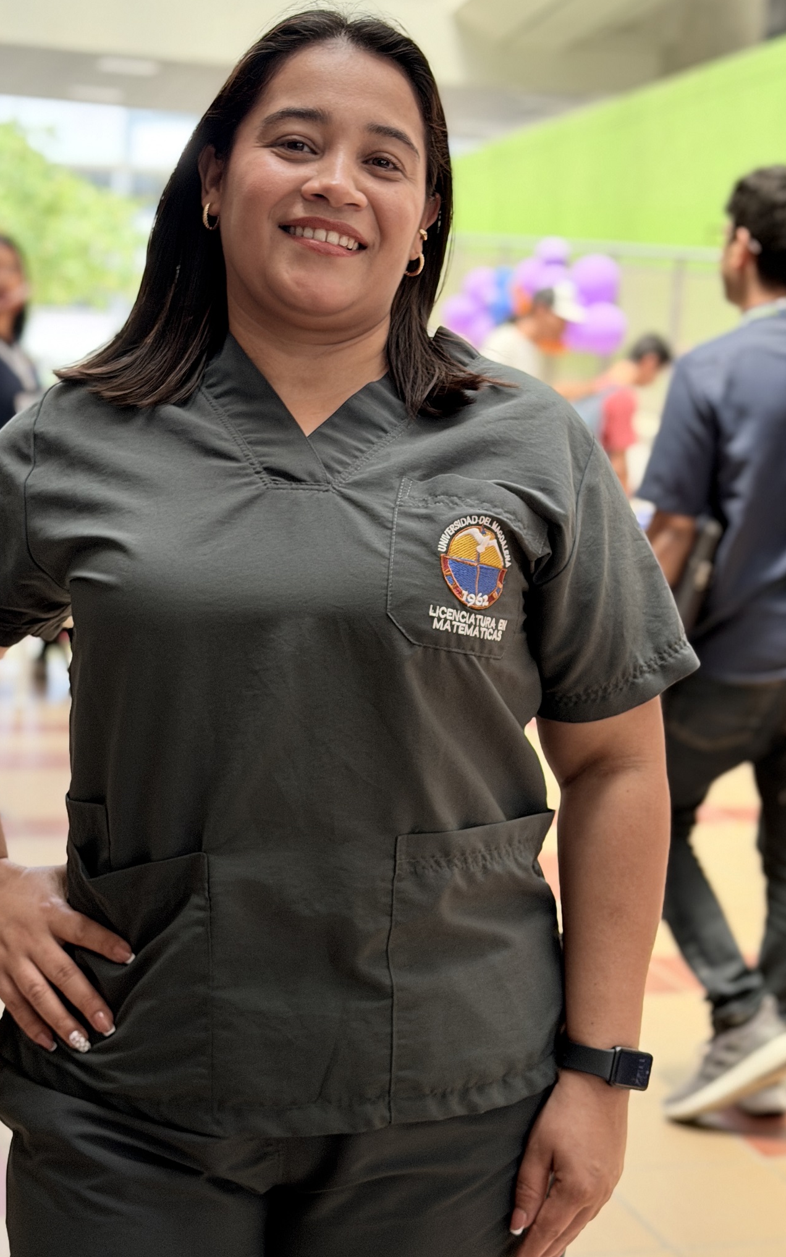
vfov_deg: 34.0
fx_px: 2056
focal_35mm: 60
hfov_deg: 21.6
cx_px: 401
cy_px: 596
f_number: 1.78
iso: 80
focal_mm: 6.76
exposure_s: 1/310
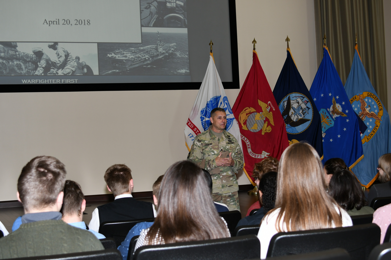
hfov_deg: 33.4
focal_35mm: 60
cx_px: 196
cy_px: 130
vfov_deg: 22.6
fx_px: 651
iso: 320
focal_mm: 40
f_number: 5.6
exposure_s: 1/60
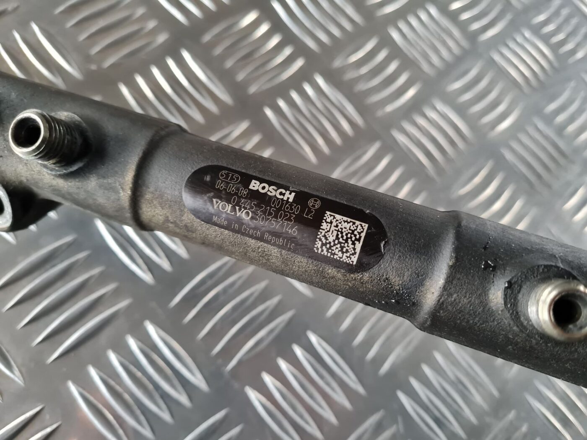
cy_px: 220
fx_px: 441
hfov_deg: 67.3
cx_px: 294
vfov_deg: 53.1
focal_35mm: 26
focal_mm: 5.4
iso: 640
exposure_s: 1/50
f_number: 1.8
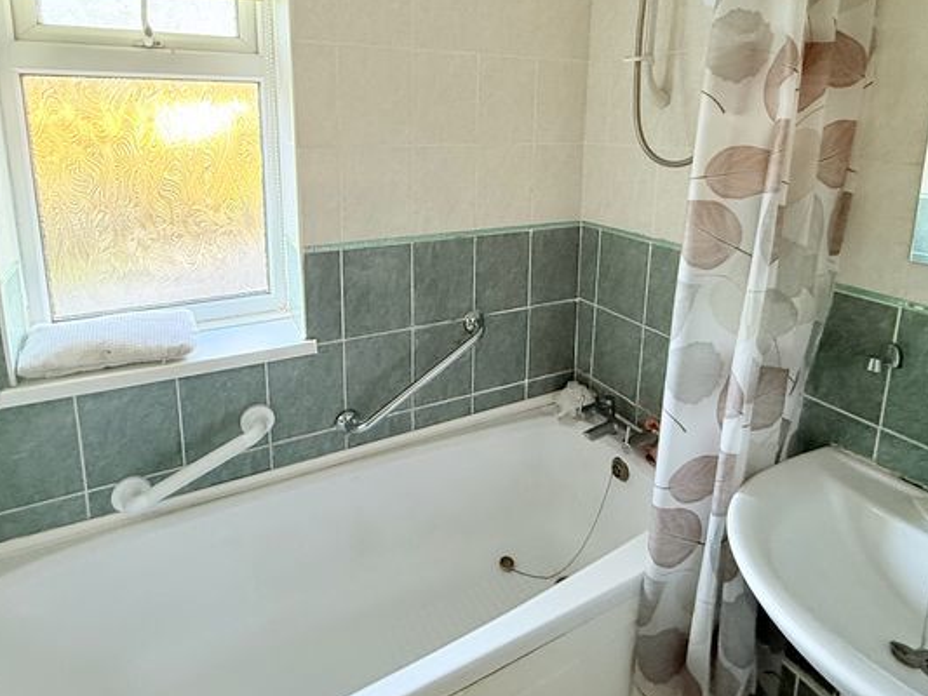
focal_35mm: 21
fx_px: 563
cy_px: 221
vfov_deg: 61.6
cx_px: 461
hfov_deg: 79.0
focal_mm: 2.22
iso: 400
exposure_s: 1/60
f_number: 2.2
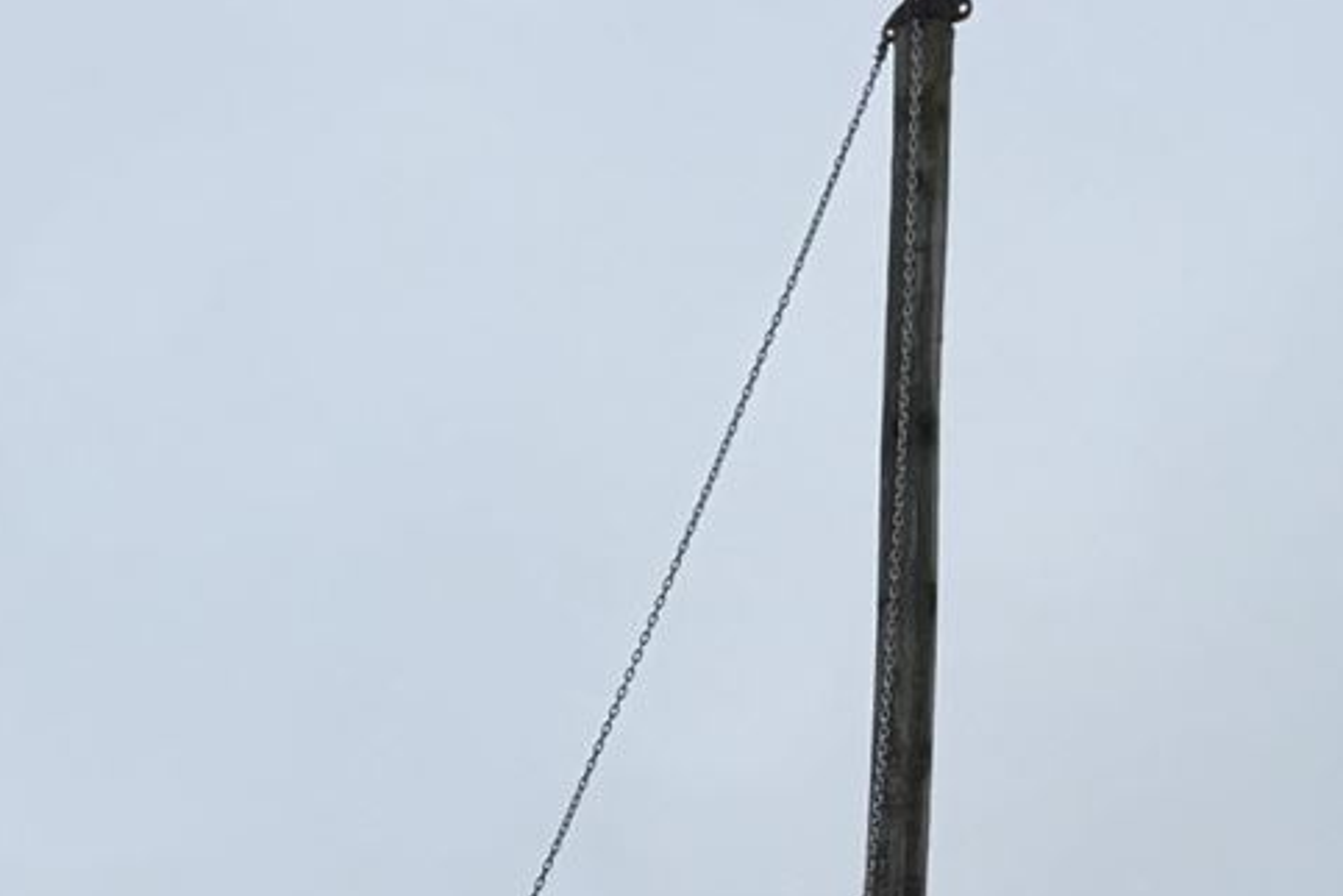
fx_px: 4439
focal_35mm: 119
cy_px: 2293
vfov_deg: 9.8
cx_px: 381
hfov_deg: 17.1
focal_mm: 6.76
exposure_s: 1/3425
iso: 80
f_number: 1.78
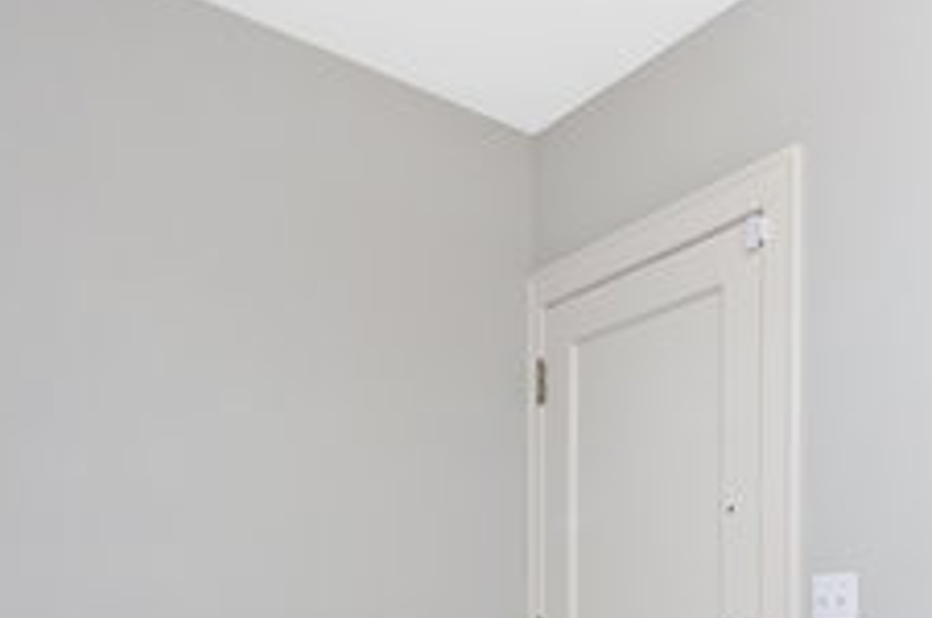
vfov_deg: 33.8
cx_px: 614
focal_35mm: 35
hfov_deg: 53.4
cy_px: 641
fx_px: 906
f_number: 8
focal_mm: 11
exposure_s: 1/80
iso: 200
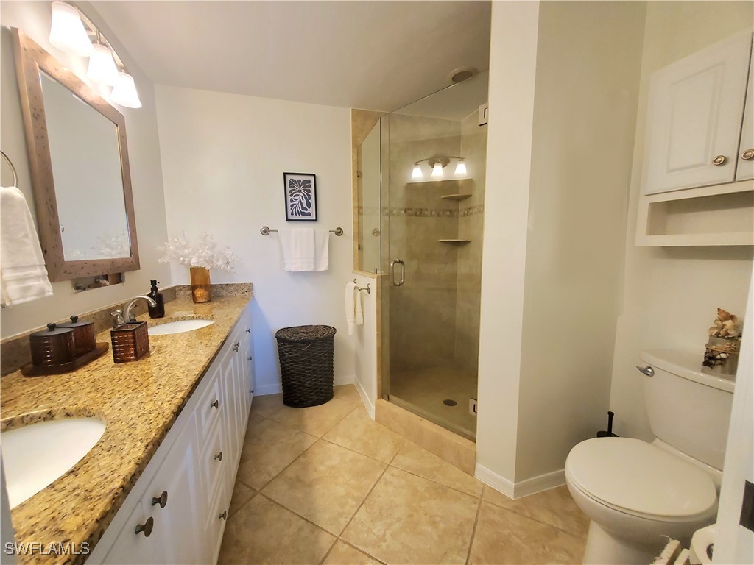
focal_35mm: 13
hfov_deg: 106.2
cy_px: 282
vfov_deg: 89.9
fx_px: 283
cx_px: 377
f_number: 2.2
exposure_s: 1/60.2
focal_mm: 1.8
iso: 160
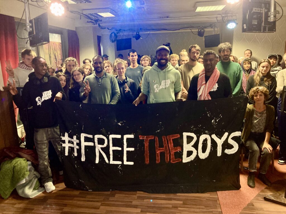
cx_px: 143
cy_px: 107
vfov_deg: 49.7
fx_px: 231
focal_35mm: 28
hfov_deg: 63.4
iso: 320
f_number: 1.8
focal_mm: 3.99
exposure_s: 1/25
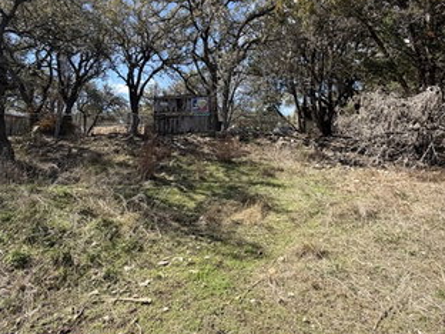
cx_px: 240
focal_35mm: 23
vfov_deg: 57.2
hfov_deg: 73.8
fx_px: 296
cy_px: 104
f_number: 2.2
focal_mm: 2.22
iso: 40
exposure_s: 1/607
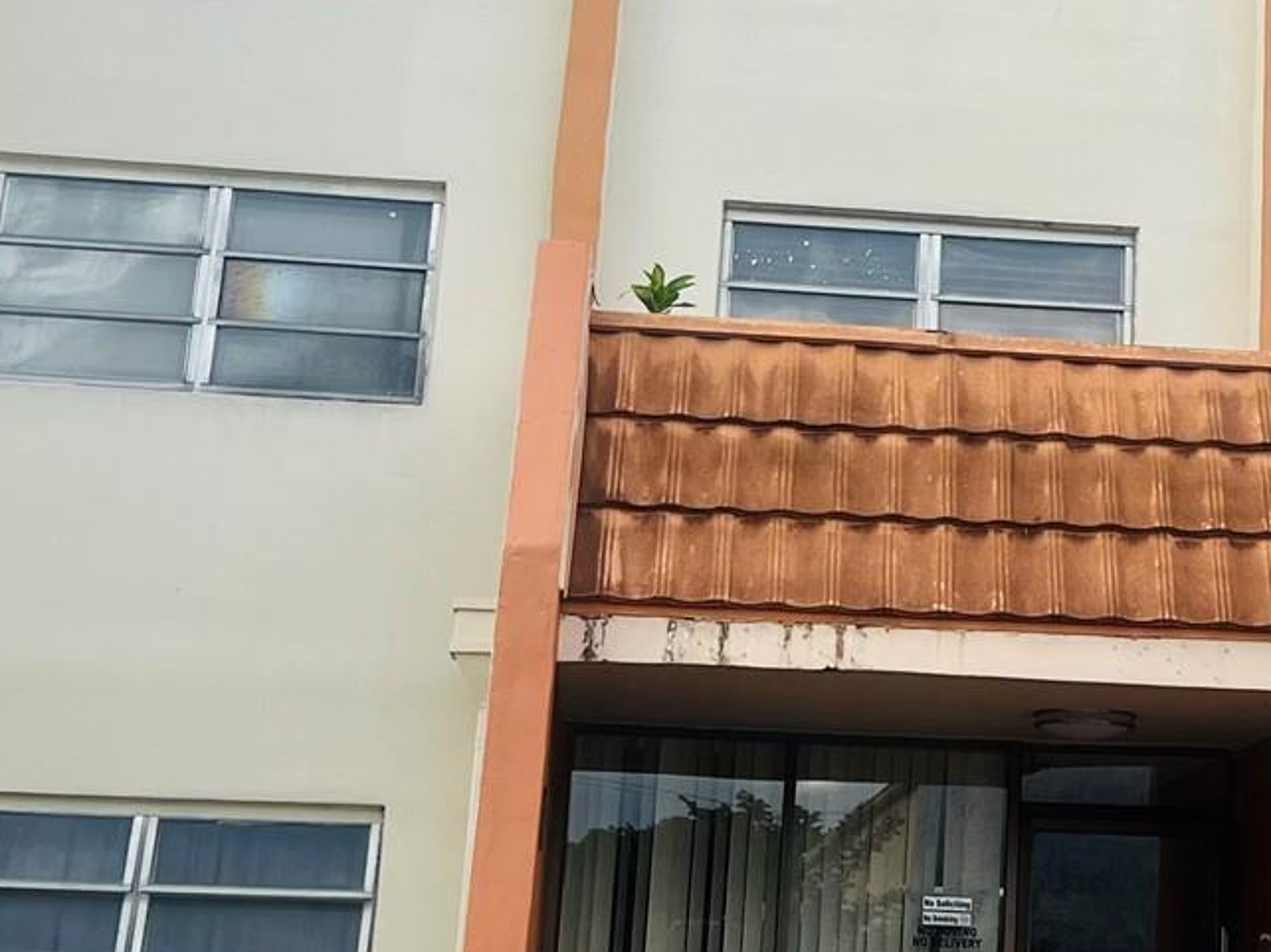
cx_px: 1063
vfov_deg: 17.5
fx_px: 3046
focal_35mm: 83
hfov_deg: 23.1
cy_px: 59
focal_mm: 5.7
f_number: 1.5
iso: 50
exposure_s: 1/1431
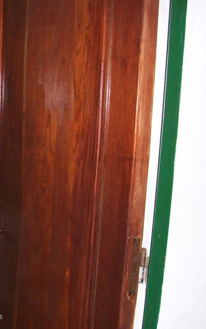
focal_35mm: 54
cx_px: -31
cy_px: 171
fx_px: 485
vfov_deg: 37.5
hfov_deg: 22.4
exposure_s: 1/60
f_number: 2.8
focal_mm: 5.7
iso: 120
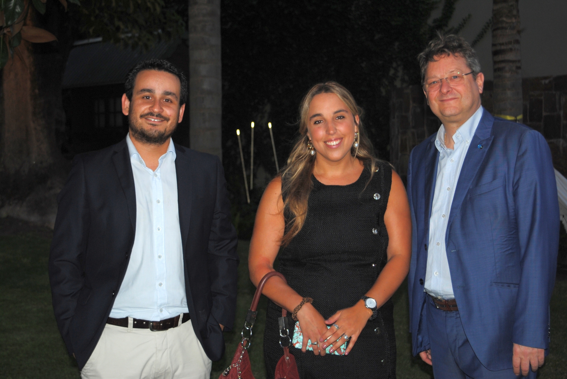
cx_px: 284
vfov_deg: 23.8
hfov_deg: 35.0
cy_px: 190
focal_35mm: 57
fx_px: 899
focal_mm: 38
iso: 200
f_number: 4.8
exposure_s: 1/60
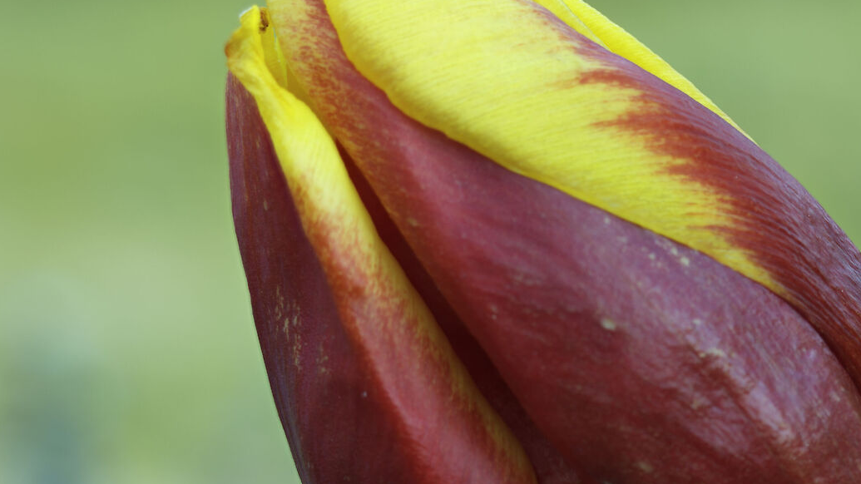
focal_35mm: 255
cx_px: 570
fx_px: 5821
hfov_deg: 8.5
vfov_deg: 4.8
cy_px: 441
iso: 79
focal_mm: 105
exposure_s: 1/30
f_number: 11
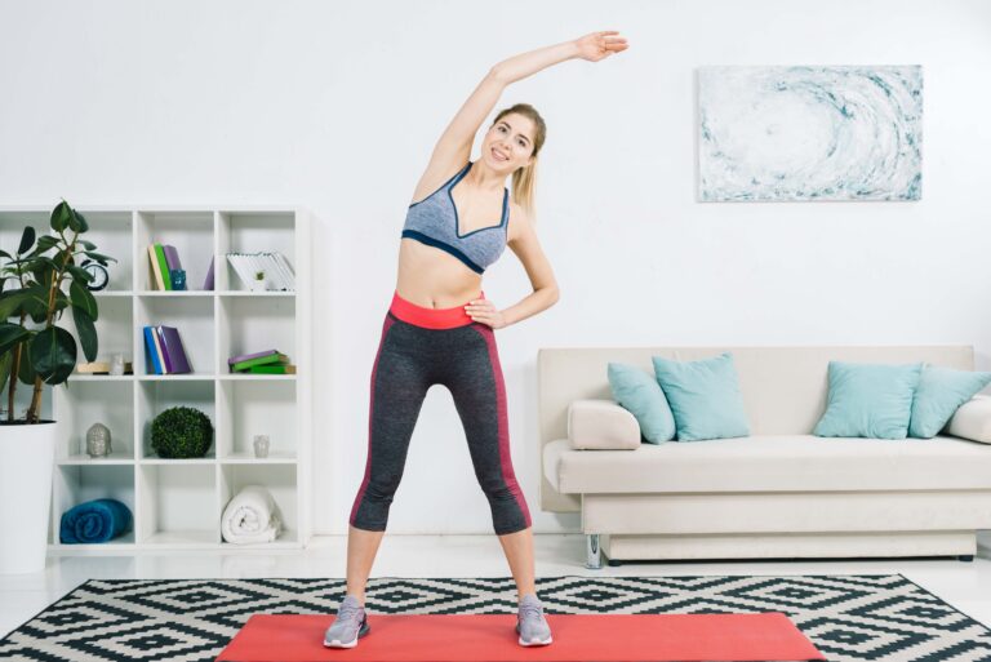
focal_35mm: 50
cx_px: 496
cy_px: 331
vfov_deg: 27.0
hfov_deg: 39.6
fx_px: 1377
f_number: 4
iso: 200
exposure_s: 1/160
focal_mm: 50
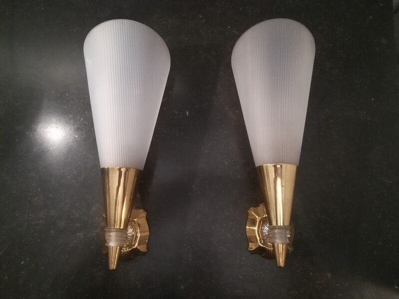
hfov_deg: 67.3
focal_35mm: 26
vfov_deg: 53.1
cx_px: 200
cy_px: 150
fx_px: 300
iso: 500
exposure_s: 1/25
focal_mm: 3.83
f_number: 2.2
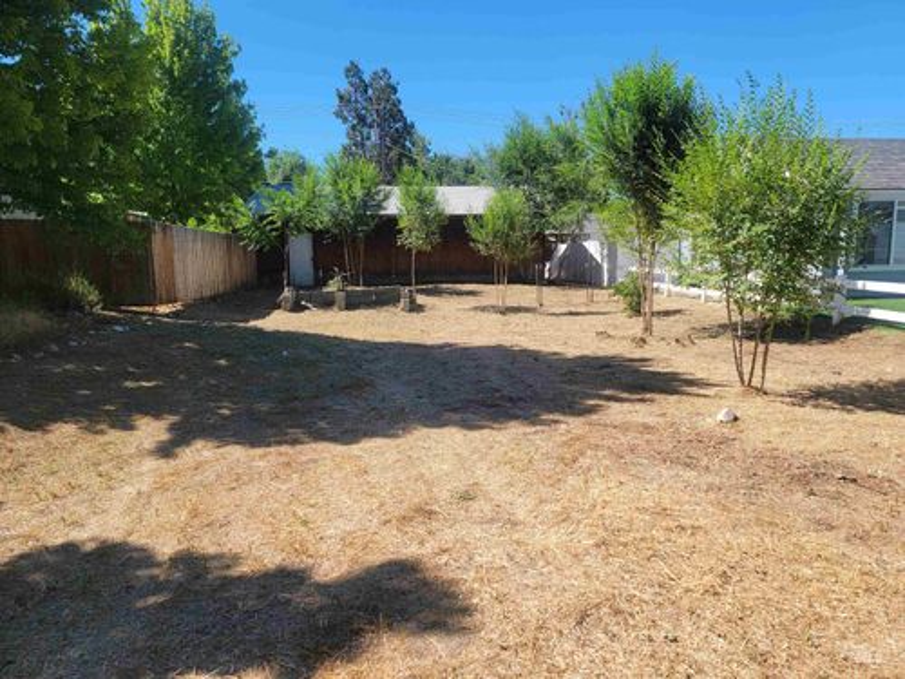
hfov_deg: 71.6
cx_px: 452
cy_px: 340
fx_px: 627
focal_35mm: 24
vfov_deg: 56.8
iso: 16
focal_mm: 6.7
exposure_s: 1/601
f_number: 1.8
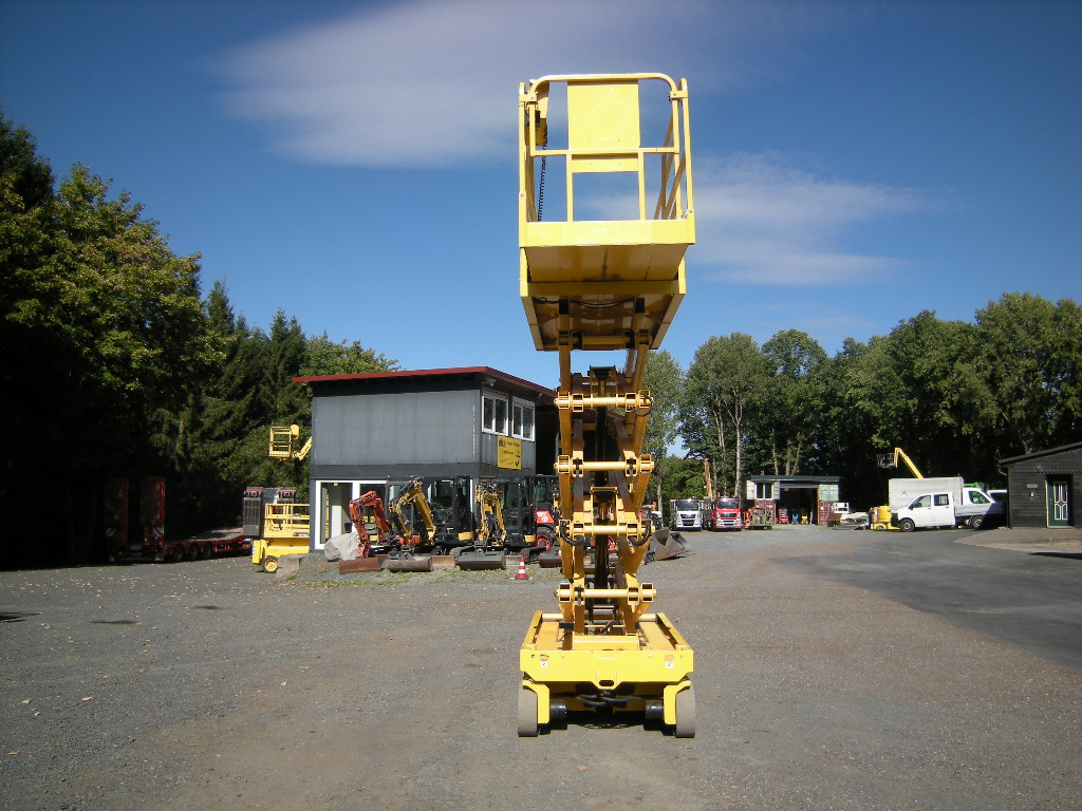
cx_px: 541
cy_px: 406
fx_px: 875
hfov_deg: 63.4
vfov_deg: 49.7
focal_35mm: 28
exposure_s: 1/335
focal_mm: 4.7
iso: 64
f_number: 5.6
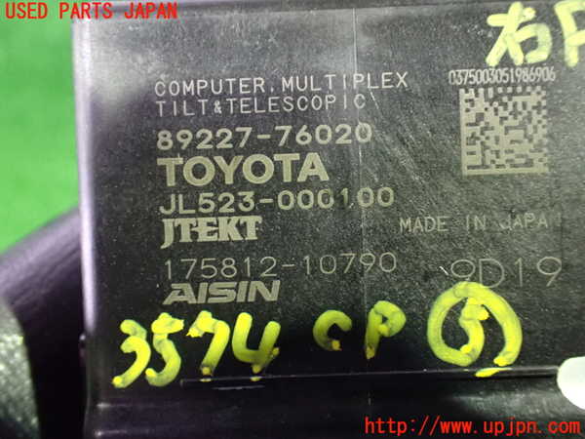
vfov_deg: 37.7
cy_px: 220
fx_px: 642
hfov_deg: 49.0
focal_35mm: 38
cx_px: 292
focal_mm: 6.83
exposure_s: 1/20
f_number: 2.7
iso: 1600
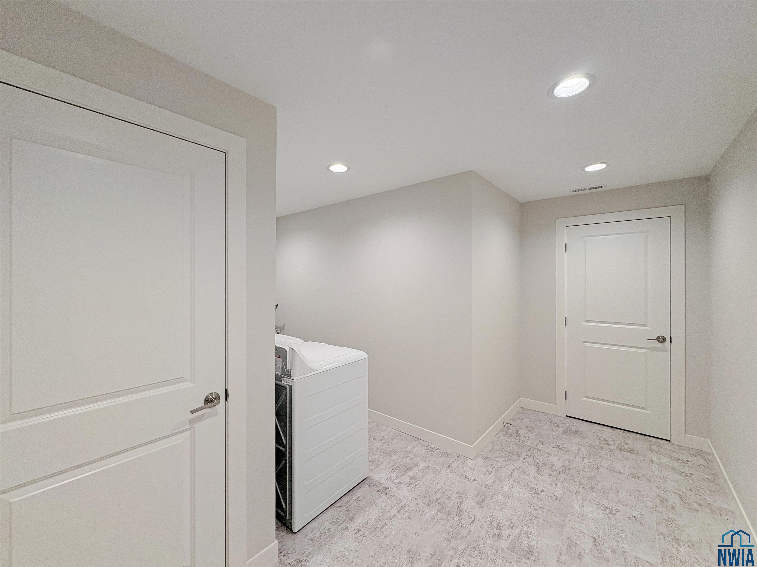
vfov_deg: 85.7
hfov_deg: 102.1
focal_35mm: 14
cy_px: 284
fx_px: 306
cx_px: 378
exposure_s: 1/120
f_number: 2.2
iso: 200
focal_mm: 2.22
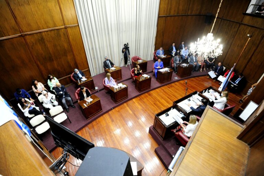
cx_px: 132
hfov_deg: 96.8
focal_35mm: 16
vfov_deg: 73.7
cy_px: 88
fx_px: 117
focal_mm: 16
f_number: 4
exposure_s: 1/100
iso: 5000
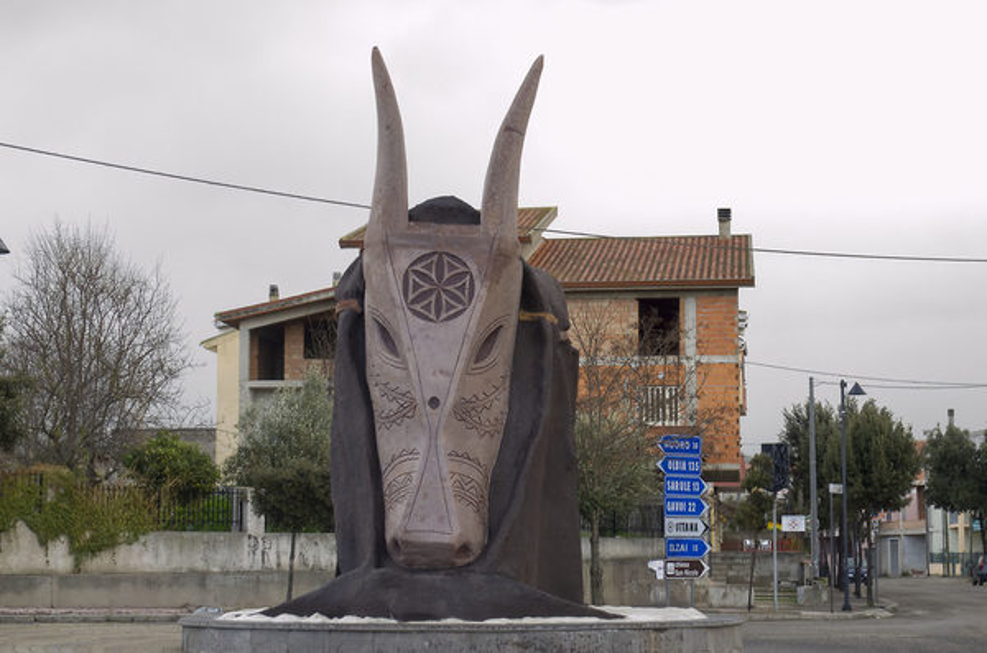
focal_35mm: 82
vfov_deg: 16.5
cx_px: 494
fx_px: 2256
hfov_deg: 24.7
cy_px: 326
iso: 800
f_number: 9
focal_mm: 55
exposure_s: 1/50
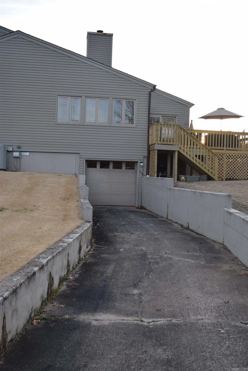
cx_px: 124
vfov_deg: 51.3
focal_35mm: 38
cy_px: 186
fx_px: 387
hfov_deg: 35.5
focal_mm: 25
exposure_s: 1/100
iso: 100
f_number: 4.5
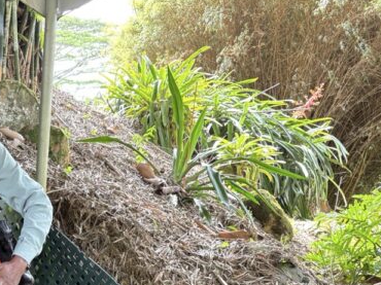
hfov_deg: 32.7
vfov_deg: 25.5
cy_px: 291
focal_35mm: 54
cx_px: 1
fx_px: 594
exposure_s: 1/108
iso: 125
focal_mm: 5.96
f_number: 1.6
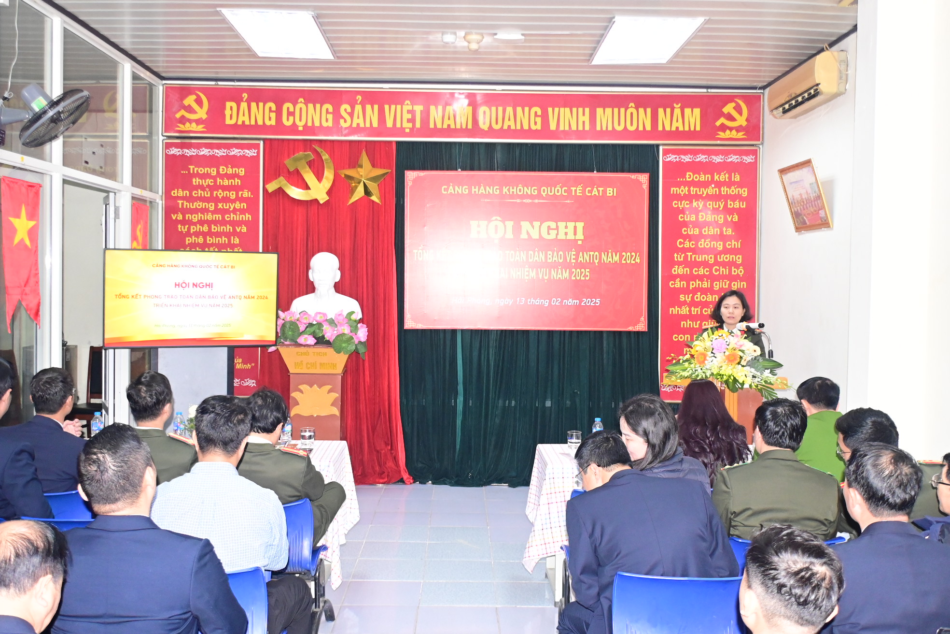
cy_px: 317
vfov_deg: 38.9
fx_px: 897
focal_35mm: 34
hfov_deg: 55.8
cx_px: 475
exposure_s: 1/200
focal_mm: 23
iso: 3200
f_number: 5.6
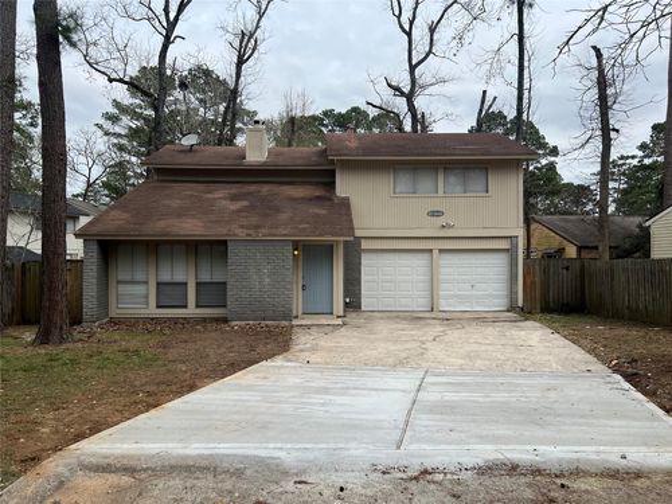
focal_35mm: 26
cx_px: 336
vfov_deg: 53.1
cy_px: 252
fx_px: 505
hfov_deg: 67.3
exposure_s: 1/2994
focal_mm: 5.7
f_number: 1.5
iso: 50
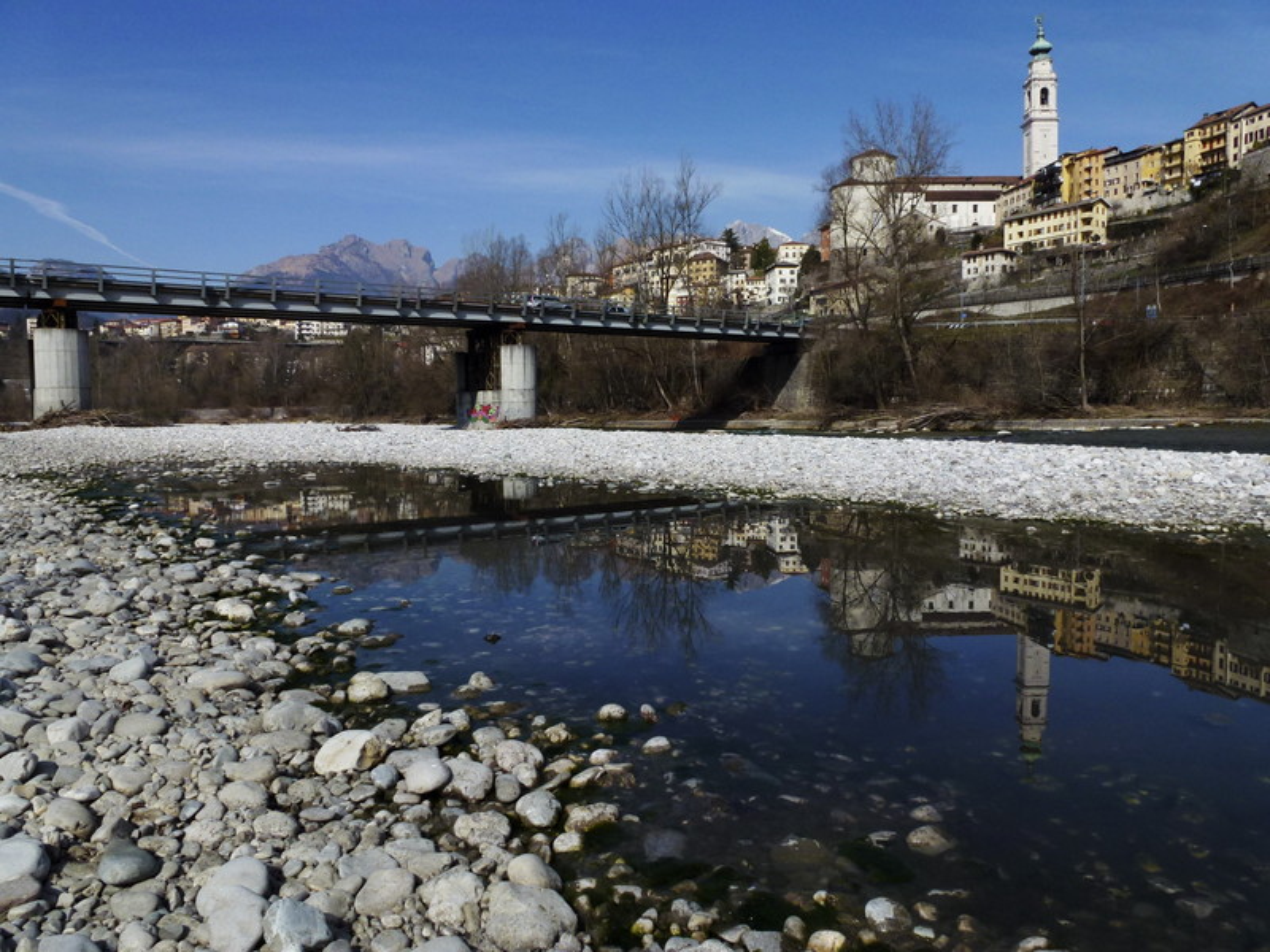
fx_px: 881
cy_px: 476
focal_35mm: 24
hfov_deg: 71.6
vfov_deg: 56.8
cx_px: 635
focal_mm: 4.3
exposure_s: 1/1000
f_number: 5
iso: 100
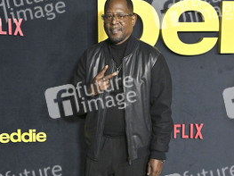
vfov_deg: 25.2
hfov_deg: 33.8
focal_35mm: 57
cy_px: 142
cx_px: 117
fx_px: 385
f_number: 5.6
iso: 2500
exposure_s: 1/320
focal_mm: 39
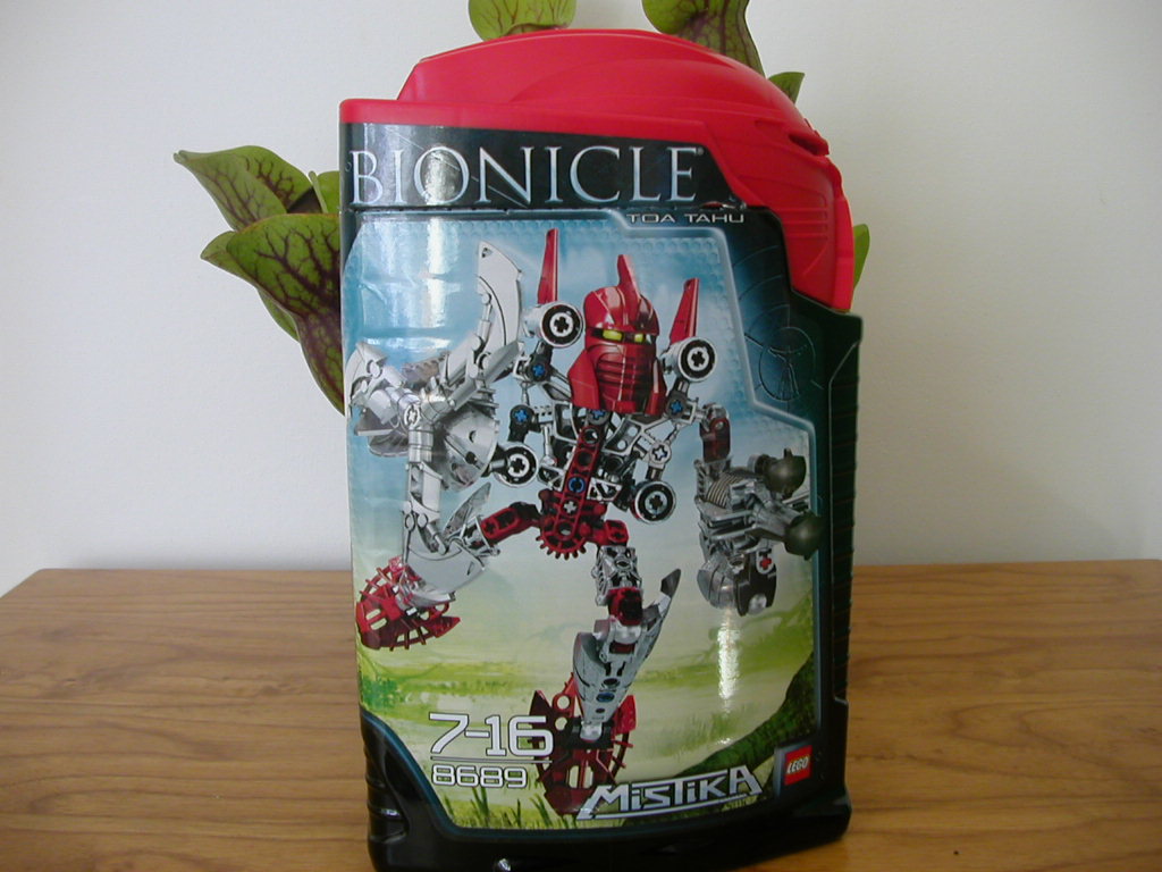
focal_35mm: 37
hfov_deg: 50.1
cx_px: 581
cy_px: 436
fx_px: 1242
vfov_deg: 38.7
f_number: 2.7
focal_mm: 5.6
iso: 100
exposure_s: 1/57.3
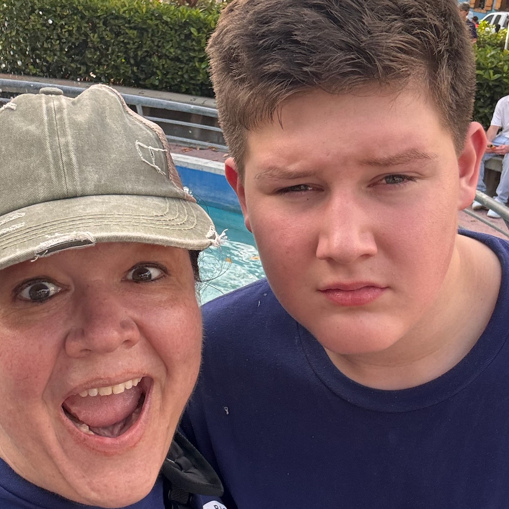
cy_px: 252
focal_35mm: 48
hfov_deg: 35.3
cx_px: 266
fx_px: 799
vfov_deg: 35.4
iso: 25
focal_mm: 2.69
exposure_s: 1/121
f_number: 1.9
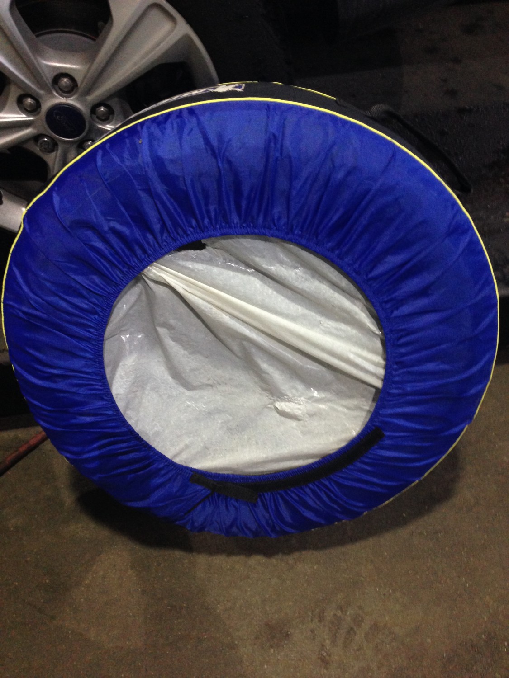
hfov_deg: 42.9
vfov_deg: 55.4
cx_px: 254
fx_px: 647
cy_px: 339
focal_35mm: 33
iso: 200
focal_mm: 4.12
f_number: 2.4
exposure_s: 1/20
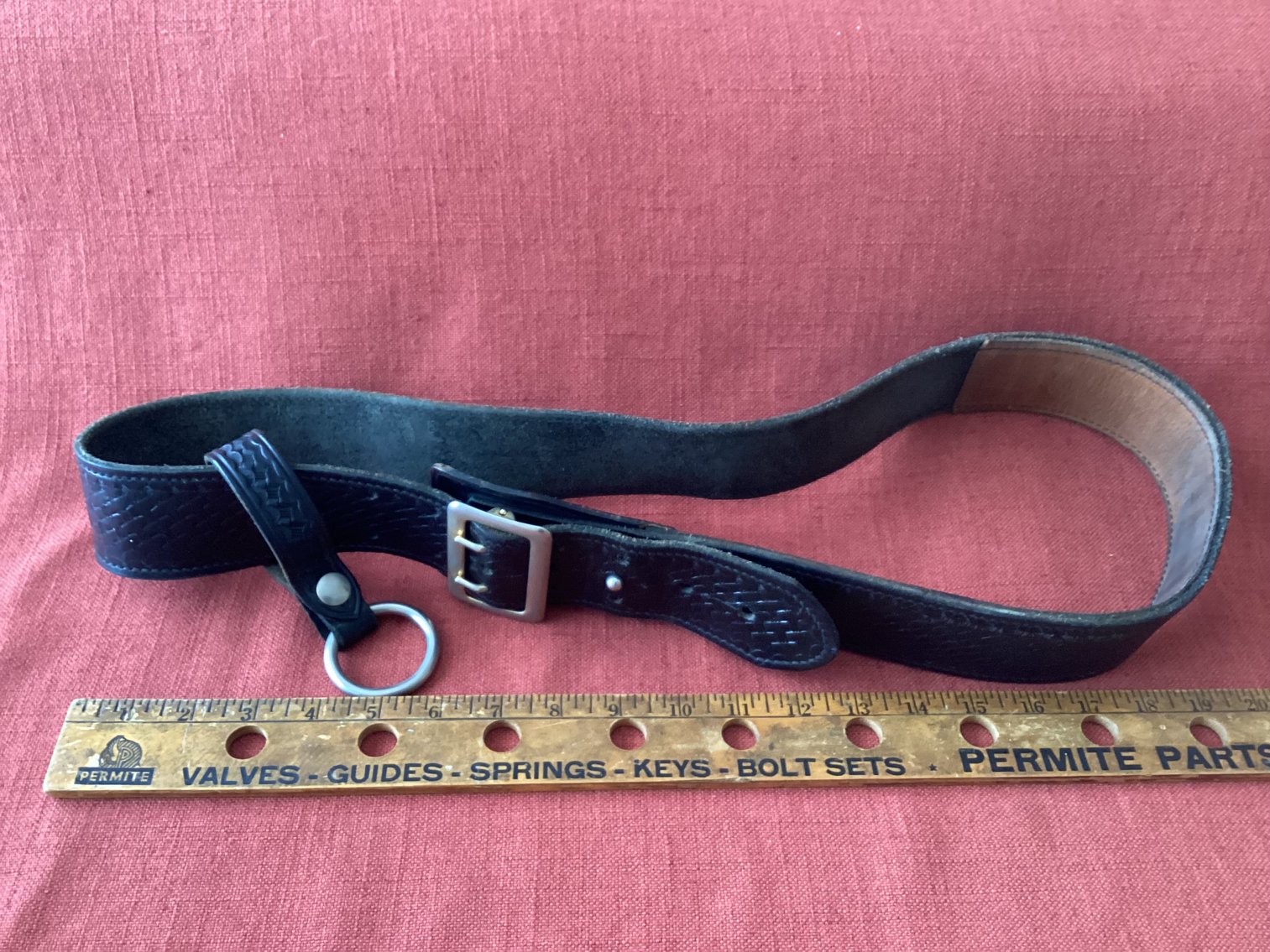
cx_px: 635
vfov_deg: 45.4
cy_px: 476
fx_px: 1137
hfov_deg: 58.3
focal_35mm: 31
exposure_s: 1/30
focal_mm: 3.3
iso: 320
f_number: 2.4
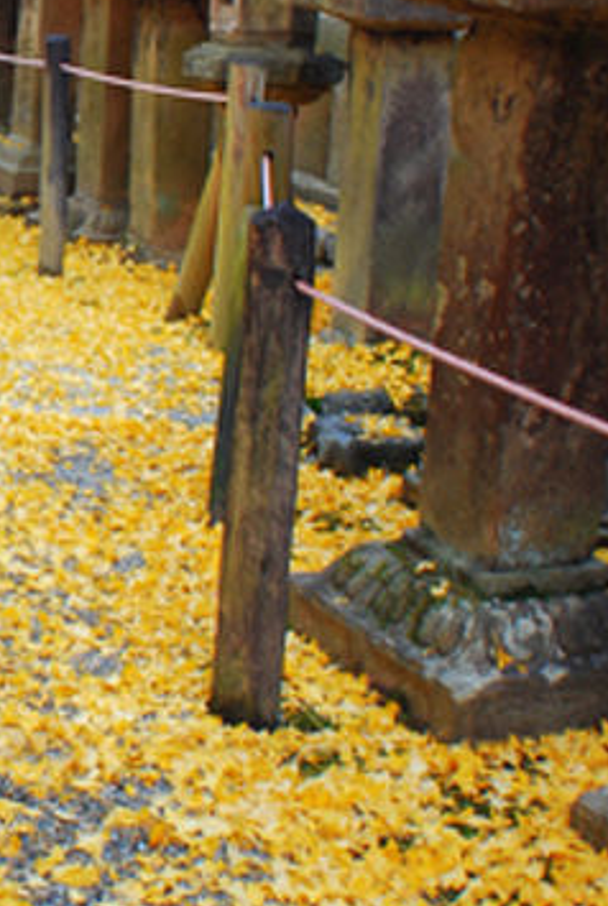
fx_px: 2069
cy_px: 258
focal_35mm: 82
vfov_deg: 24.5
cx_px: -215
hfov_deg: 15.8
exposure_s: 1/40
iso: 100
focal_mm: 20
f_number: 3.2
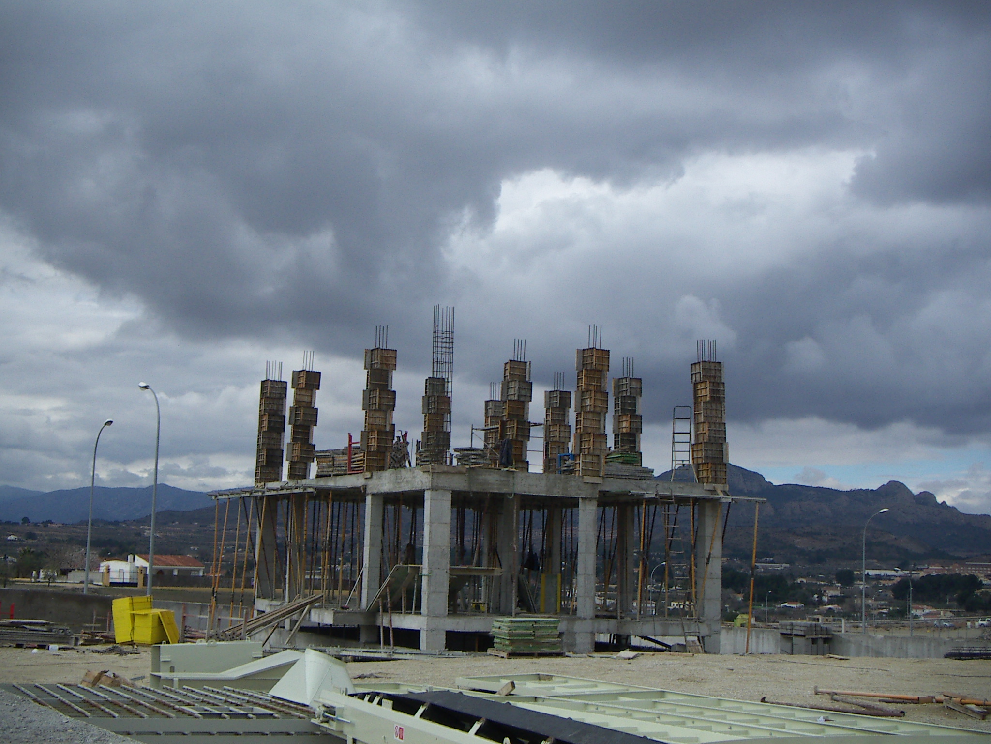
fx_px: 1517
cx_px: 496
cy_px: 372
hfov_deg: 36.2
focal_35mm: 53
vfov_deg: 27.5
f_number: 6.7
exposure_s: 1/320
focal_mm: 7
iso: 50
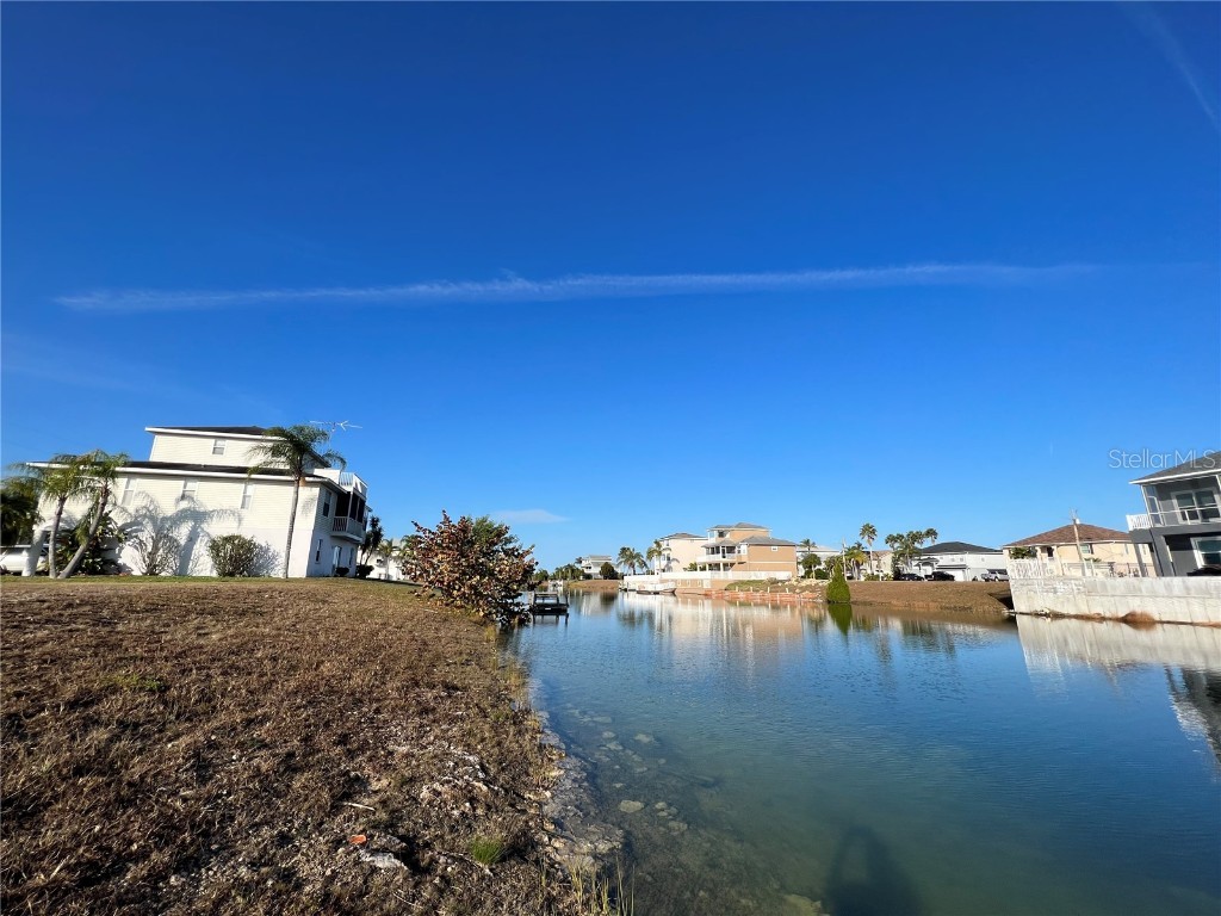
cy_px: 458
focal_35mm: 13
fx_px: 459
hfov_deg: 106.2
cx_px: 610
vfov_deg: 89.9
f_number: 1.8
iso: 32
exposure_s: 1/2222
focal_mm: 1.57
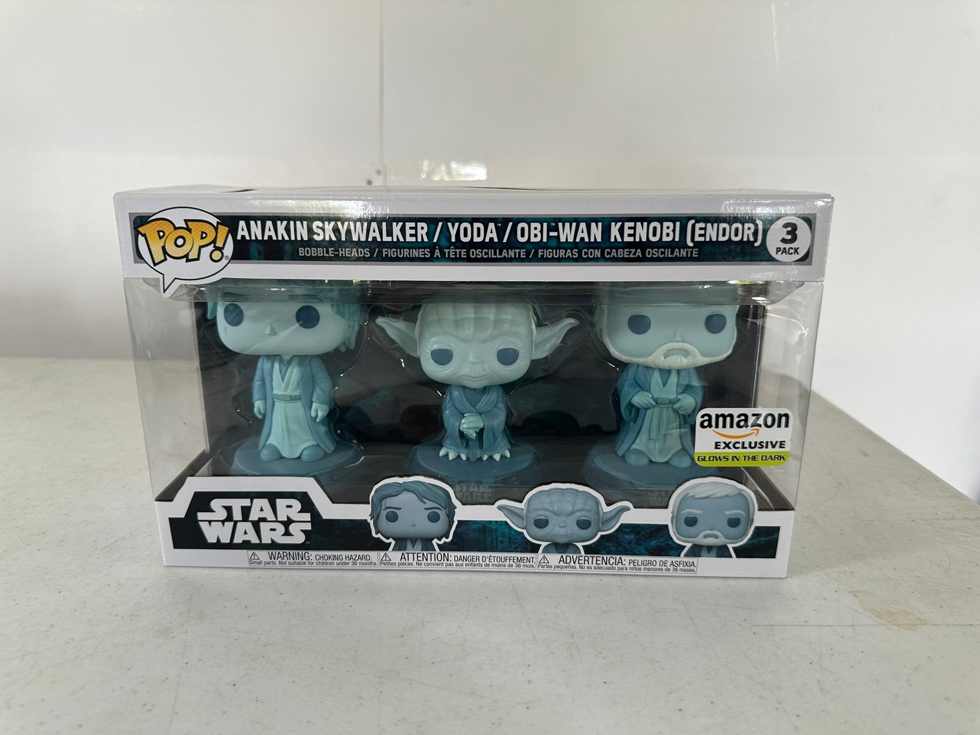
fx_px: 680
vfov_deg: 56.8
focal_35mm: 24
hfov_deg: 71.6
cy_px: 368
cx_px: 490
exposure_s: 1/121
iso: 100
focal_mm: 6.86
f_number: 1.78
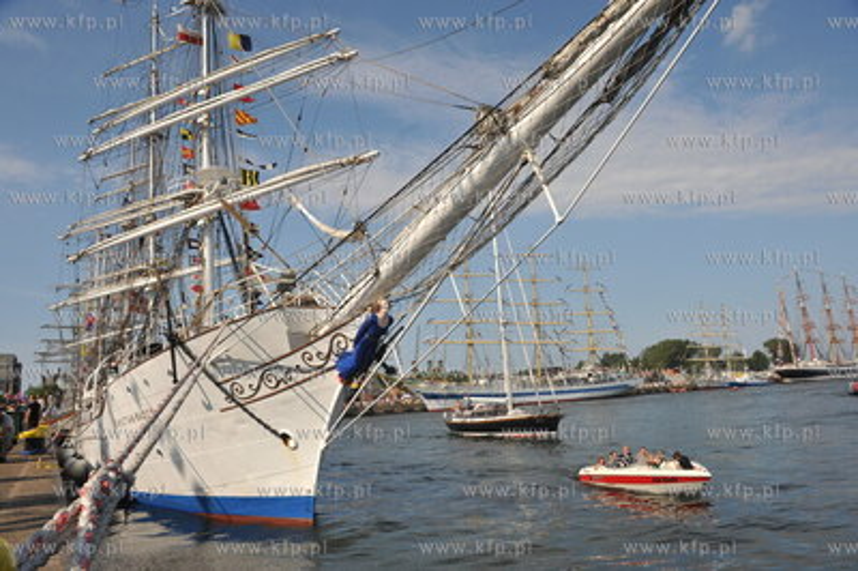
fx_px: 572
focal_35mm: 24
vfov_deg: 53.1
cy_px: 286
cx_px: 429
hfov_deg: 73.8
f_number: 8
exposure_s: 1/2000
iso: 400
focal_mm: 24
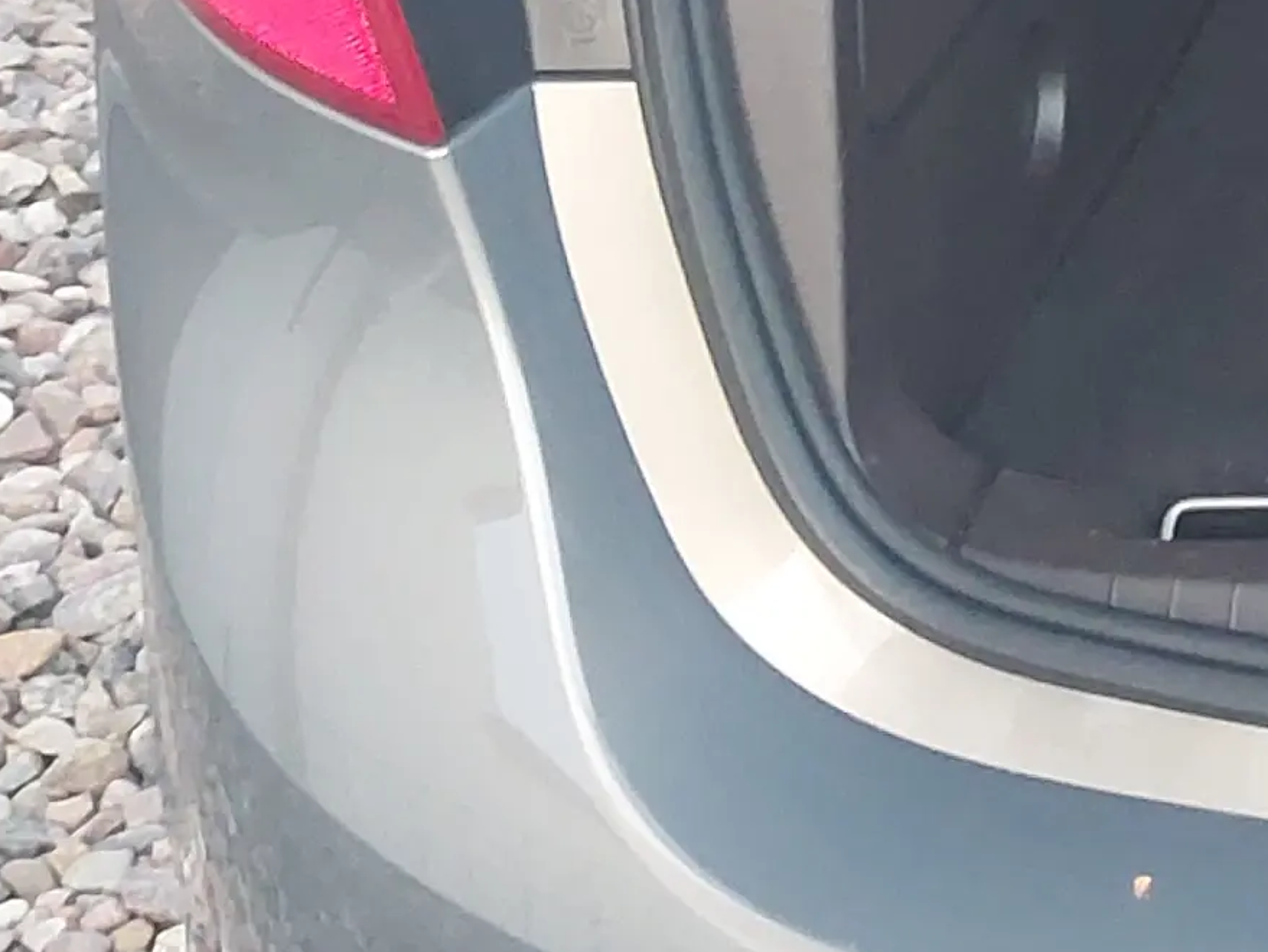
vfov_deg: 11.0
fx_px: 4801
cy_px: -398
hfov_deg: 13.3
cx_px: 2395
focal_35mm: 131
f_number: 1.8
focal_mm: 4.6
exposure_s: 1/60
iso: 250
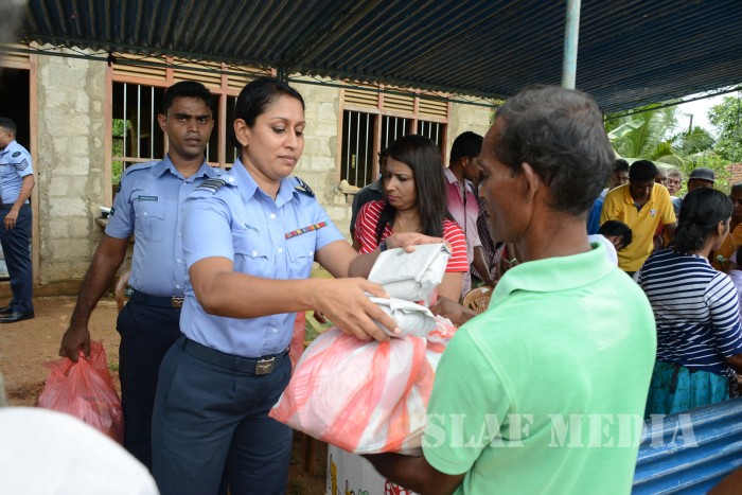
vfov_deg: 46.4
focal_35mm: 28
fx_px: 577
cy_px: 248
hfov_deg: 65.5
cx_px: 371
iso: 400
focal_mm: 28
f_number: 7.1
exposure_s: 1/200
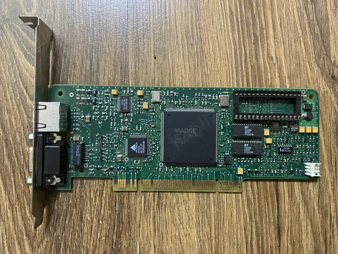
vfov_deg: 53.1
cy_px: 127
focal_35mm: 26
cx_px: 169
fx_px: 254
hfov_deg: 67.3
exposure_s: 1/25
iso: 500
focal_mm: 4.25
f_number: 1.8
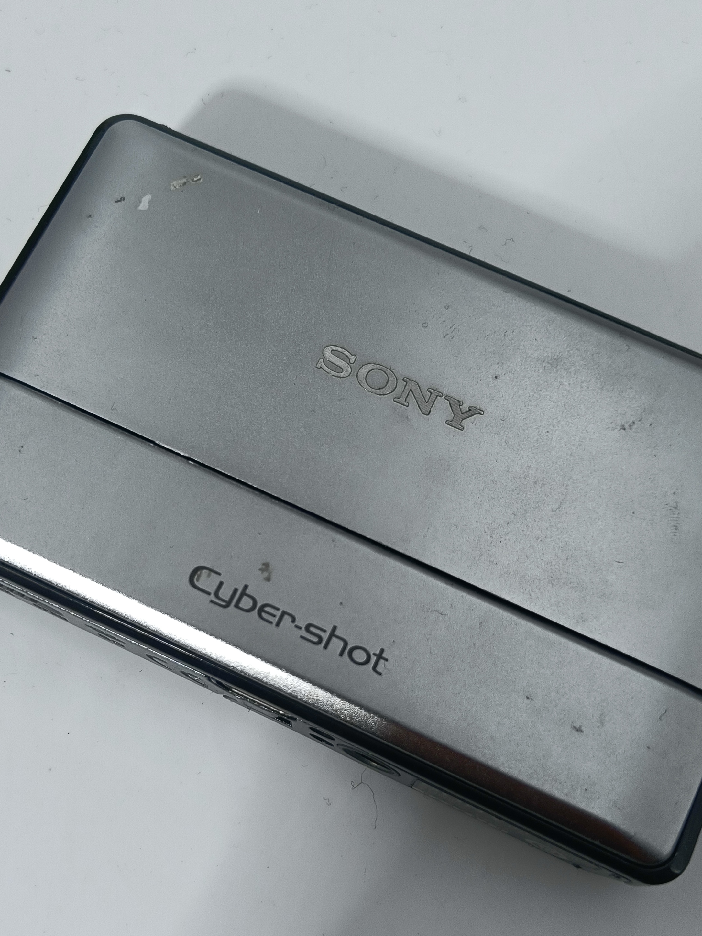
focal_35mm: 43
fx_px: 1163
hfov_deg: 33.6
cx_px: 348
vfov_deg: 43.8
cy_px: 523
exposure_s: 1/253
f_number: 1.9
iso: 100
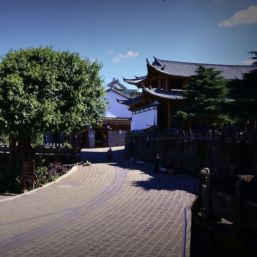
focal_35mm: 39
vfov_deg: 42.8
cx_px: 83
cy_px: 128
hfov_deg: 42.2
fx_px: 328
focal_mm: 20
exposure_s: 1/125
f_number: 8
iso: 100
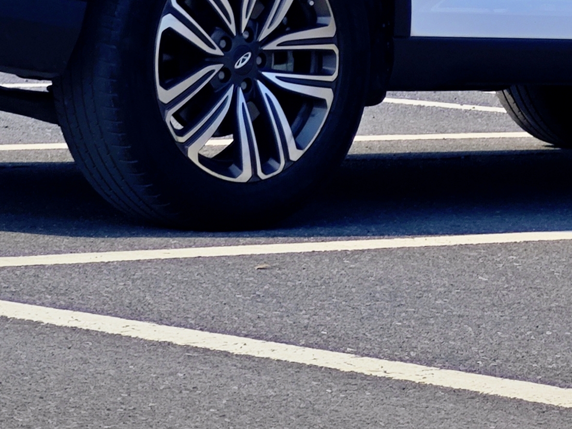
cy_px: -272
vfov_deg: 5.5
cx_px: 334
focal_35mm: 267
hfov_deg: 7.4
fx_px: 4412
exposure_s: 1/1042
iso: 50
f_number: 2
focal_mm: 9
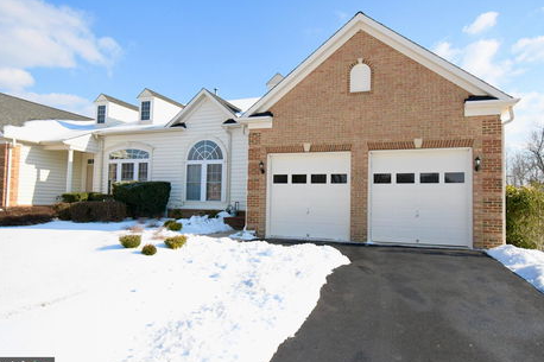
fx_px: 332
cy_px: 188
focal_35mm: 22
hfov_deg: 78.6
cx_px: 278
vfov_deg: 57.2
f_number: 7.1
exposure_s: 1/8000
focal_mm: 14
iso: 3200
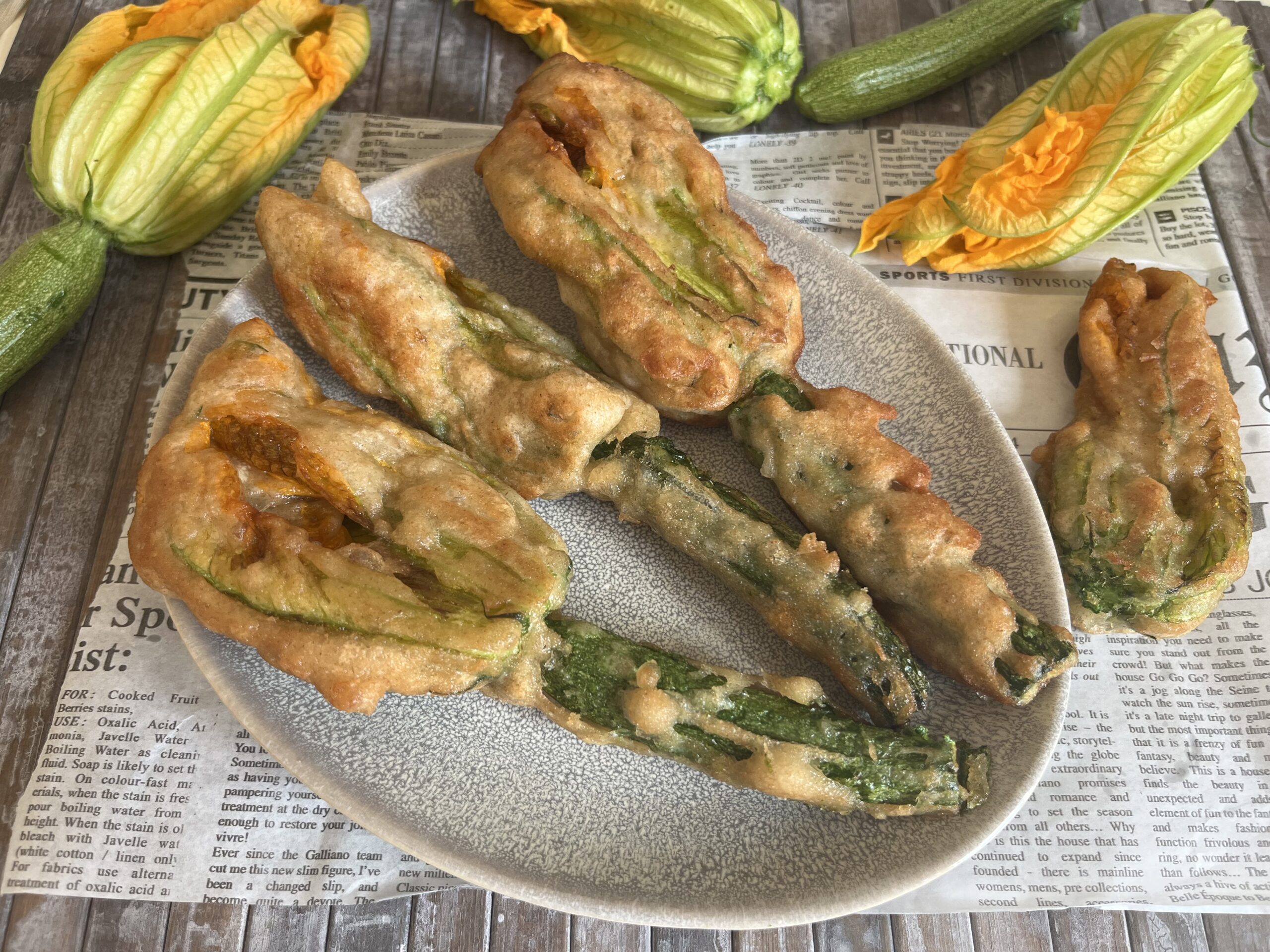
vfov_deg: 53.1
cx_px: 635
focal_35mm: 26
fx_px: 954
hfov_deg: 67.3
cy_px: 476
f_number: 1.6
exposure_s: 1/121
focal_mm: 5.1
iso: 80
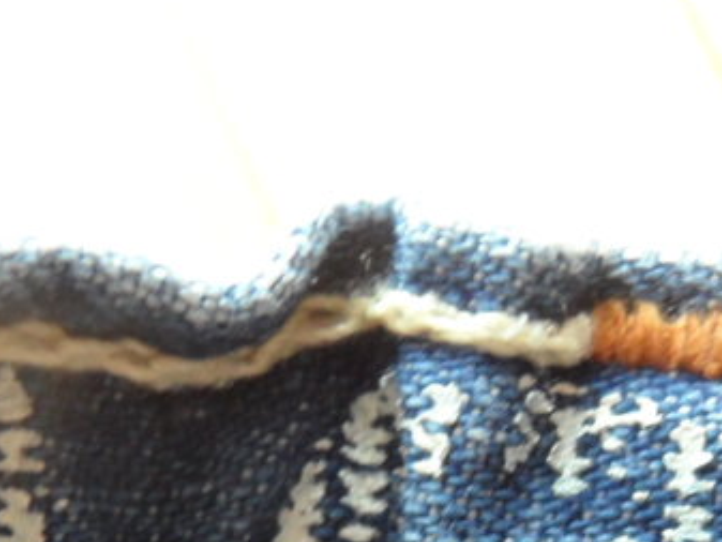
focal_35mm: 95
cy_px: 868
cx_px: 582
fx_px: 1982
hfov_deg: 20.4
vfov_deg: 14.3
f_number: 2.9
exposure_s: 1/30
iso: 160
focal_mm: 4.1
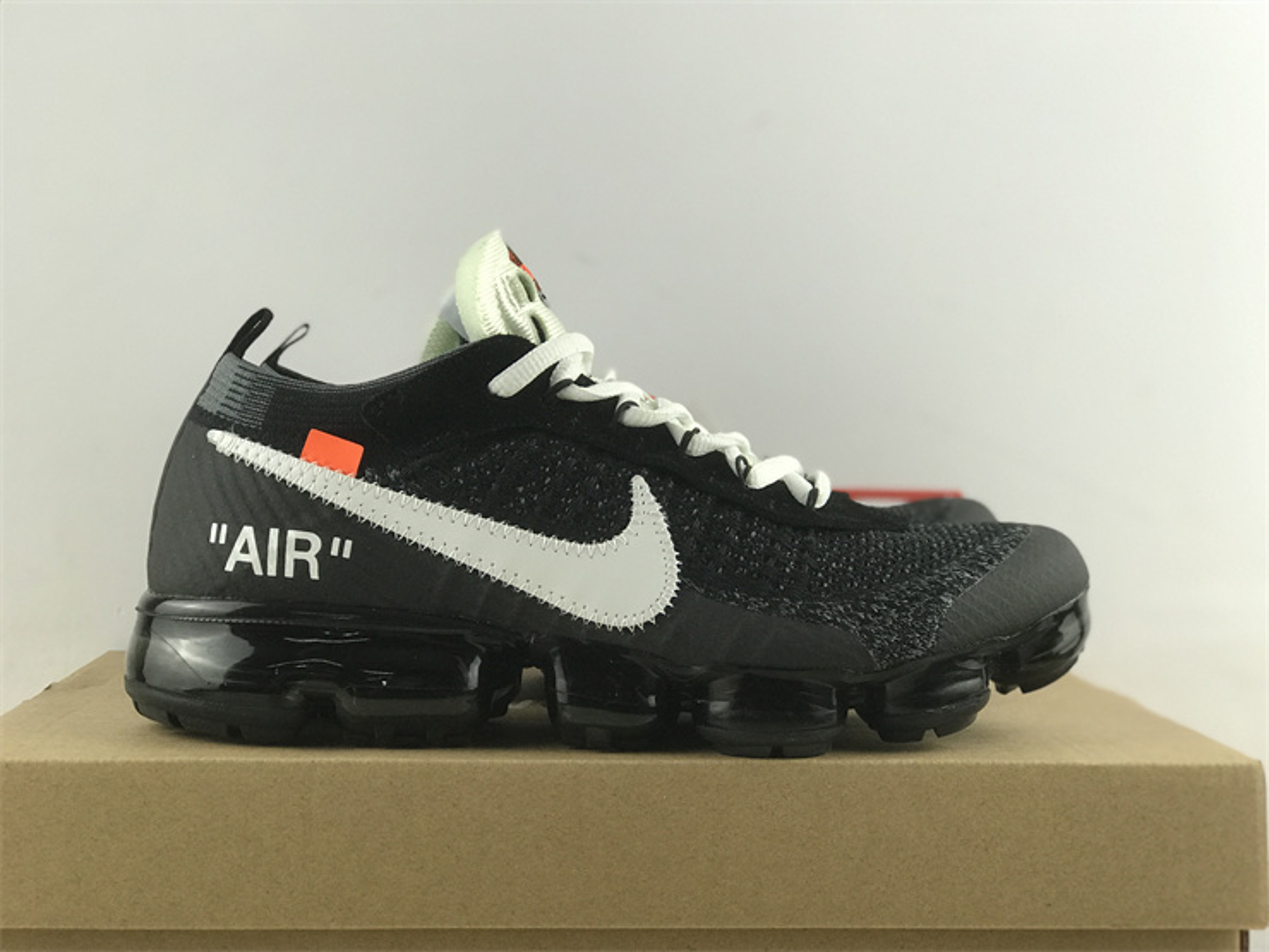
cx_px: 634
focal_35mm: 57
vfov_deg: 25.7
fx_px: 2090
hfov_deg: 33.8
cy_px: 476
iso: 64
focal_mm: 6.6
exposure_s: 1/50
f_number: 2.8
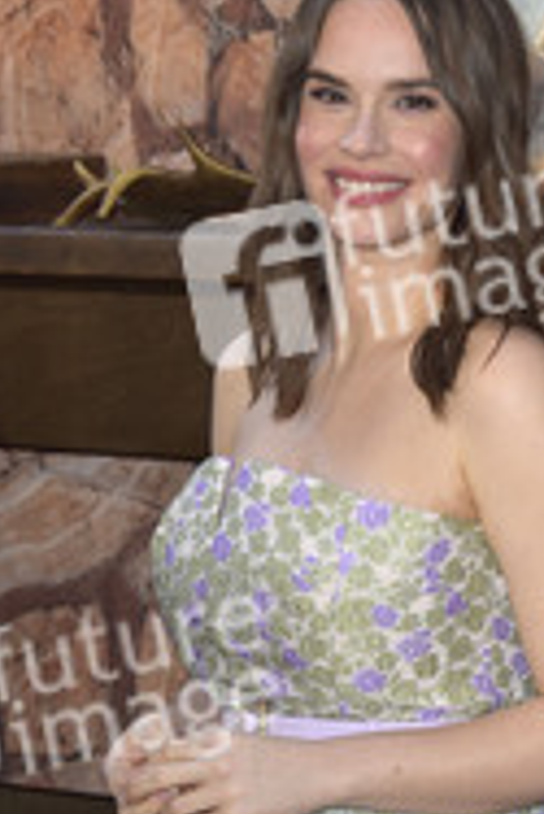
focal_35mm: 167
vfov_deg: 12.3
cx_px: 533
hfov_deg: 8.2
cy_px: 483
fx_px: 3778
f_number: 6.3
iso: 500
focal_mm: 78
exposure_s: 1/250
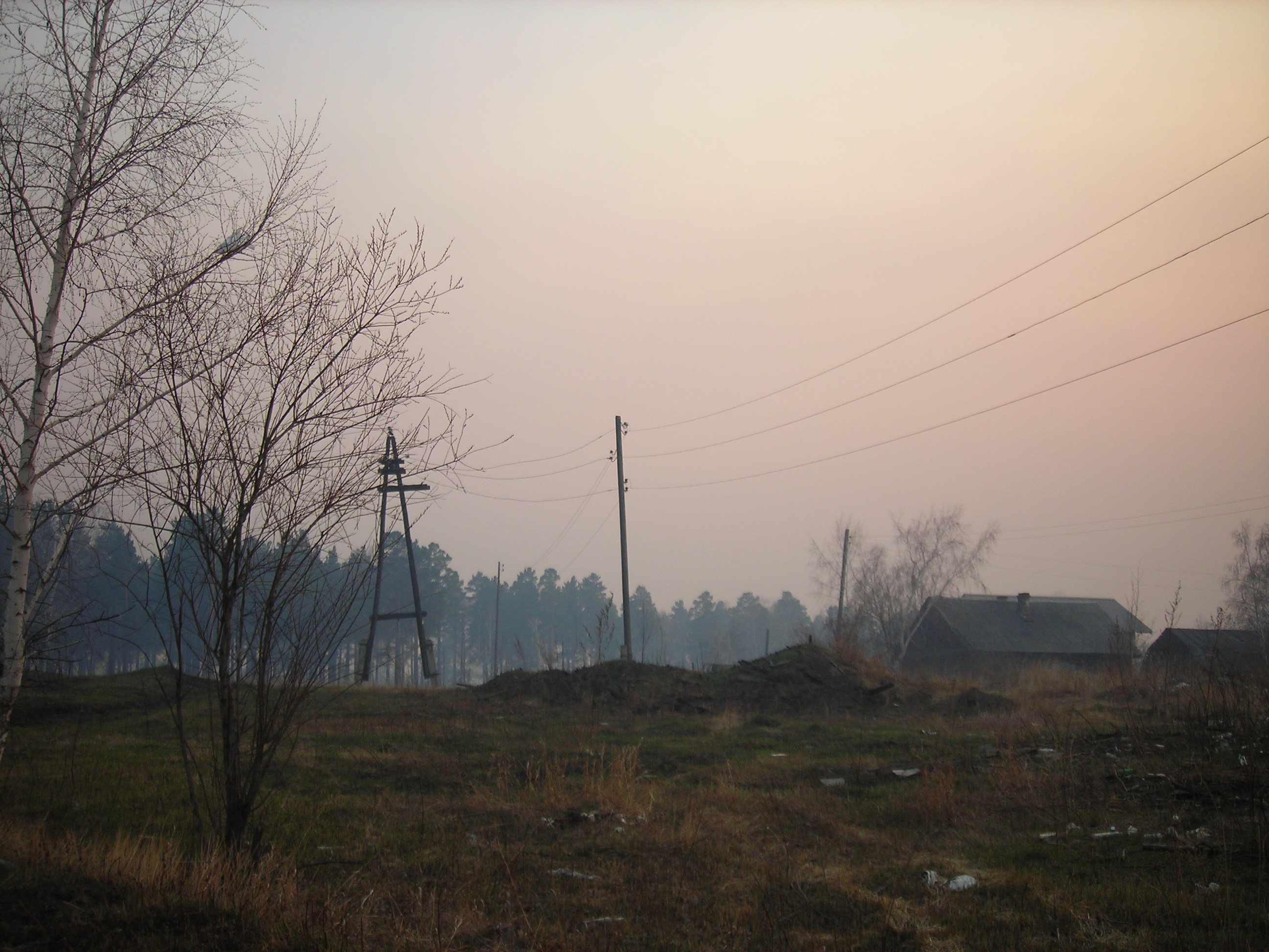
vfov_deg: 37.7
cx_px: 634
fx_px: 1393
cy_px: 476
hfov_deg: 49.0
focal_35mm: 38
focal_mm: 6.3
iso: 50
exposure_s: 1/168
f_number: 3.2
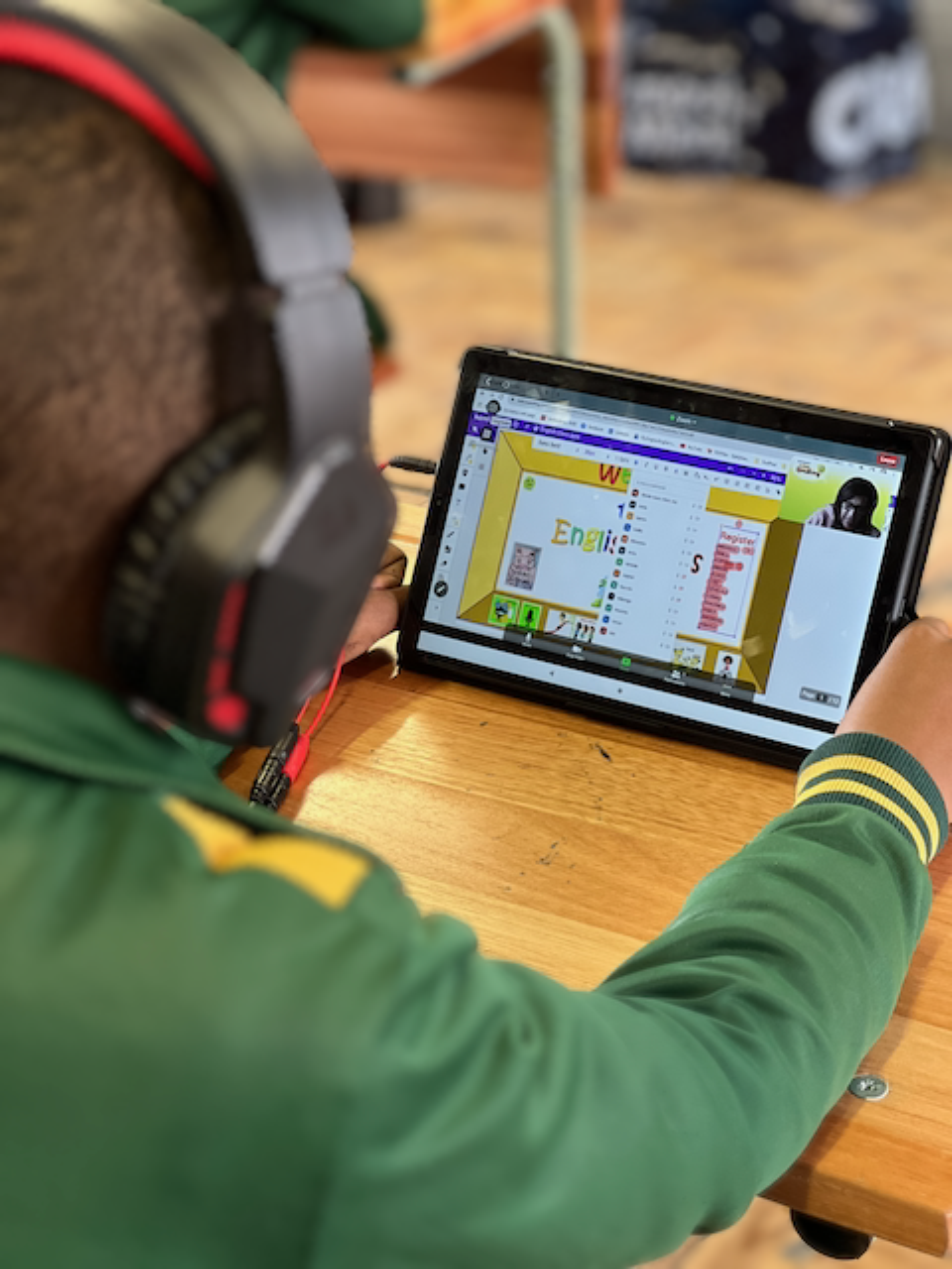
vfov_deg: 25.3
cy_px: 634
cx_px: 476
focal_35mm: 77
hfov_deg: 19.1
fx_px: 2824
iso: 200
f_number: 2.8
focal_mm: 9
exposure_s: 1/40
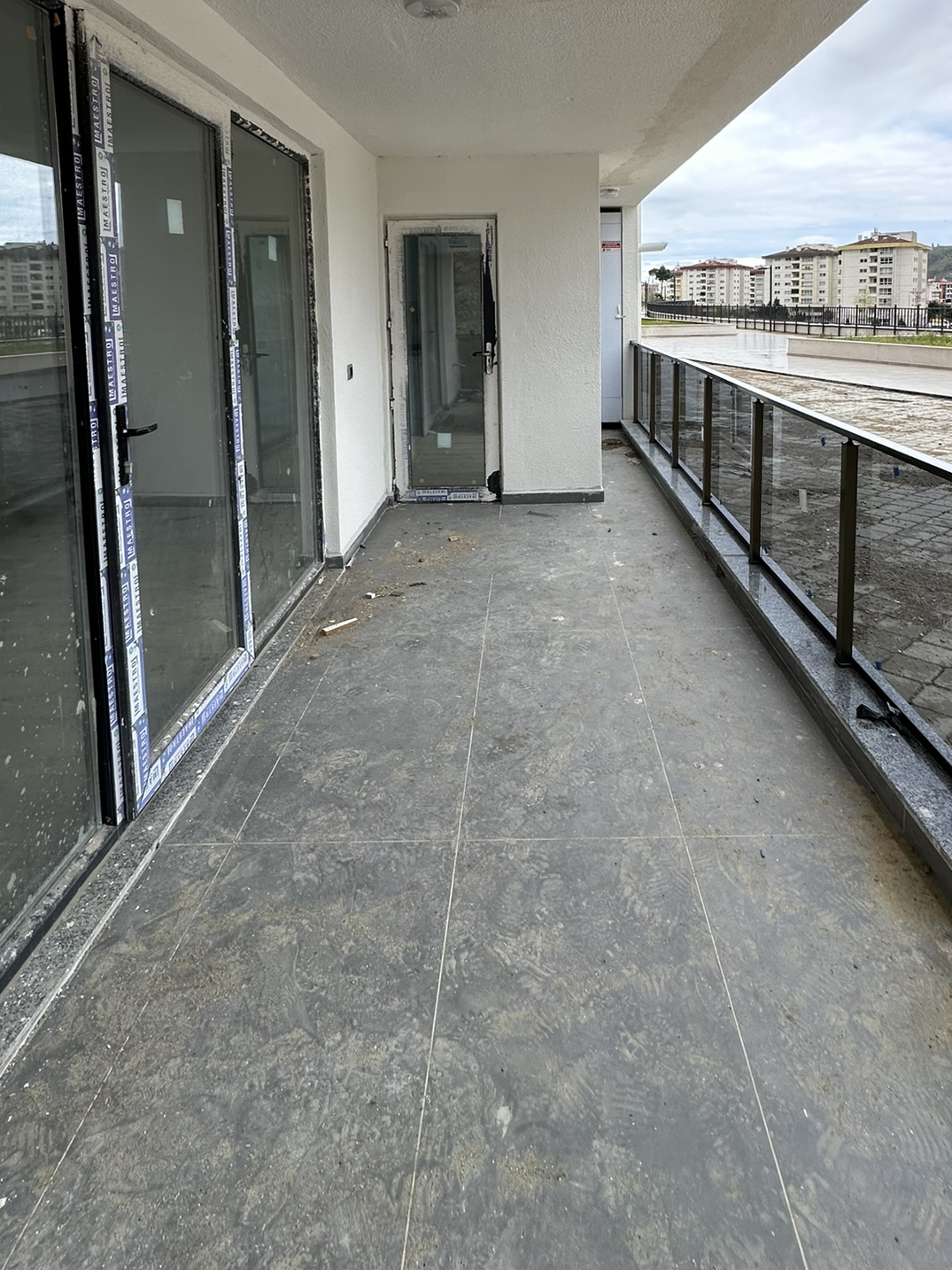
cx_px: 527
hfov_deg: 65.8
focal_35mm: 20
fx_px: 734
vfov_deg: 77.4
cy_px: 364
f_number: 2.2
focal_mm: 2.22
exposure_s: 1/384
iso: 40
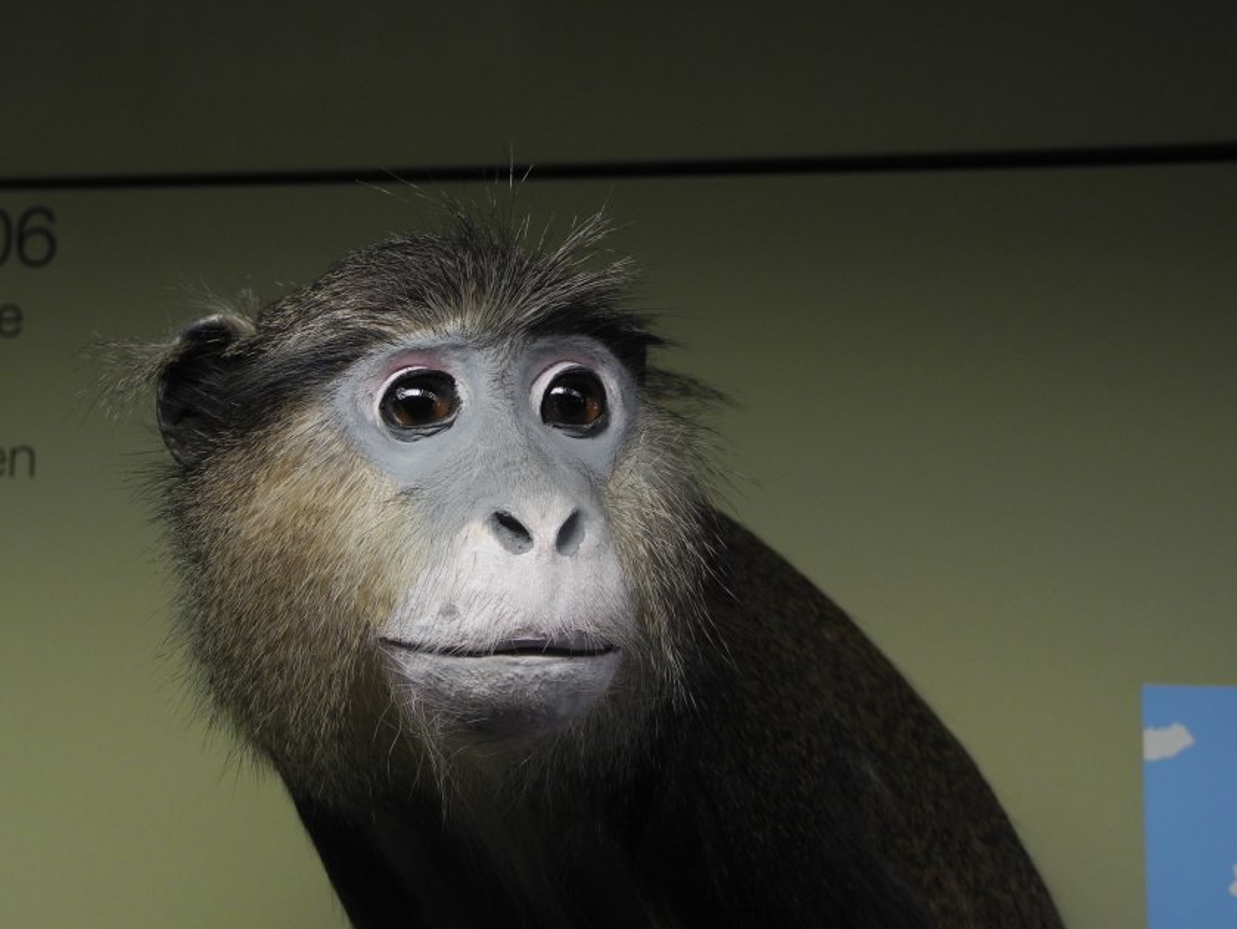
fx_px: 2181
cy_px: 529
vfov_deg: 24.0
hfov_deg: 31.6
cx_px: 485
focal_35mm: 61
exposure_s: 1/60.6
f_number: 3.5
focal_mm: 10.7
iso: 100
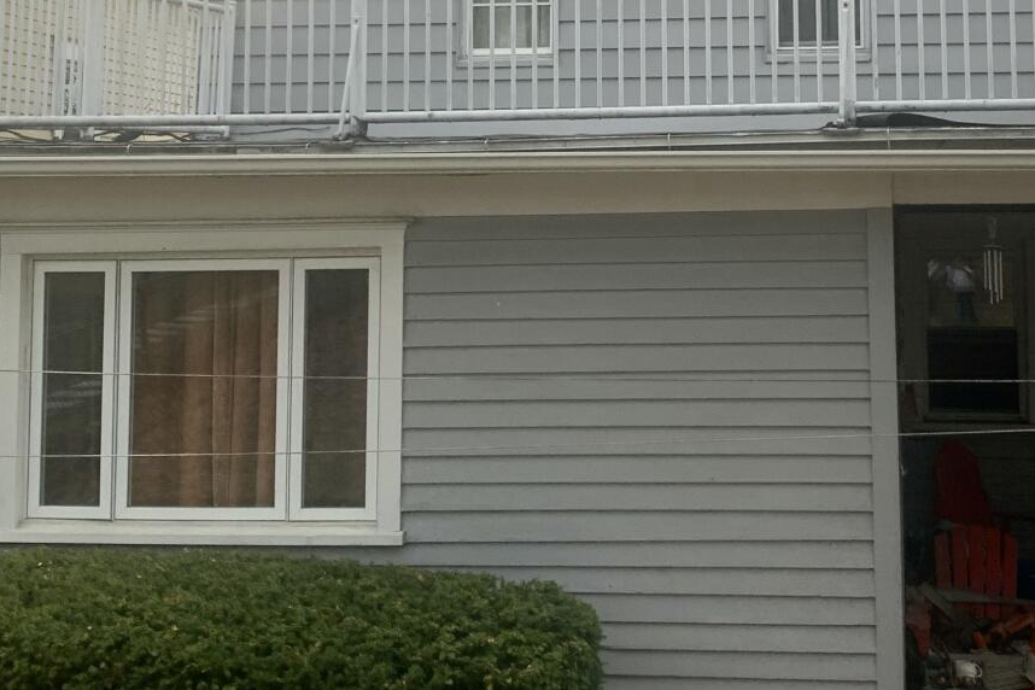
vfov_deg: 21.2
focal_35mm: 63
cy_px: 97
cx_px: 671
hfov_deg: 31.7
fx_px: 1811
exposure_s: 1/171
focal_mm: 4.25
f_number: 1.8
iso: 25
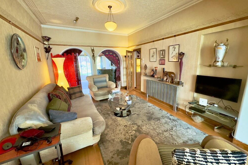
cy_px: 81
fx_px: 103
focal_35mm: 15
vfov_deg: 77.3
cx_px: 127
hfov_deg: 100.4
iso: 320
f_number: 2.2
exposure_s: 1/50
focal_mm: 2.22
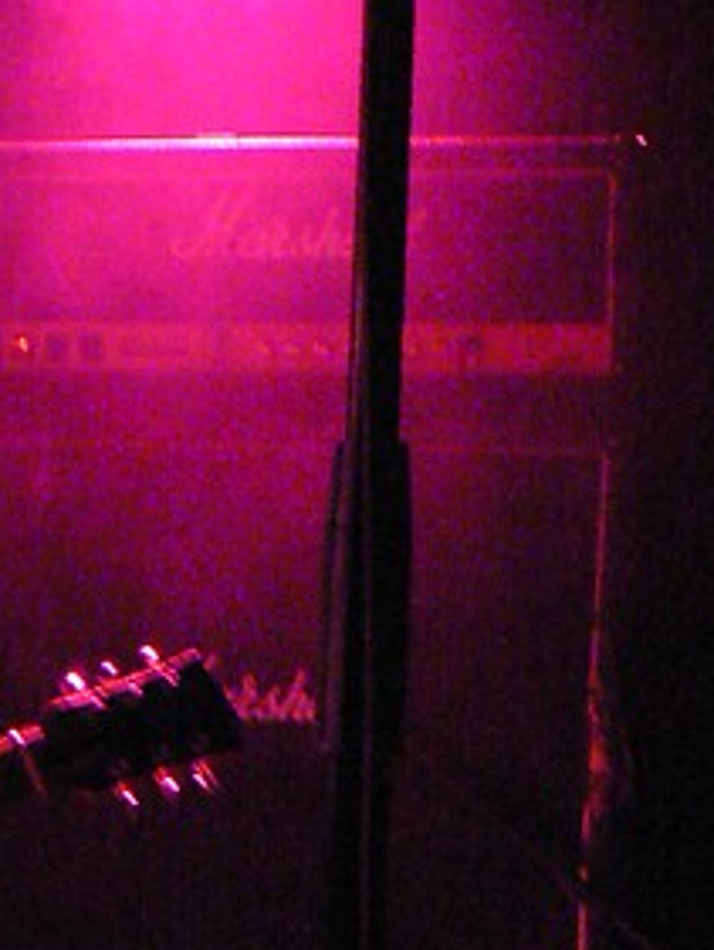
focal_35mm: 128
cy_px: 636
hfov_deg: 11.1
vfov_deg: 15.4
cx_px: -416
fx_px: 3518
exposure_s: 1/25
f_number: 2.8
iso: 400
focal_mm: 6
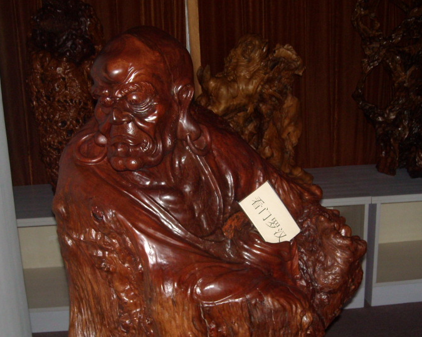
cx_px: 196
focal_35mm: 52
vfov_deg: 29.0
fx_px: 649
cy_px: 206
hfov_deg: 36.0
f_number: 2.8
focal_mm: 5.7
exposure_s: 1/60
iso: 200
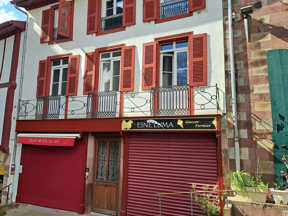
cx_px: 128
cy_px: 102
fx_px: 233
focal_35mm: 28
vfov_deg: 49.7
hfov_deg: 63.3
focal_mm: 5.23
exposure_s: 1/629
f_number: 1.8
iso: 50
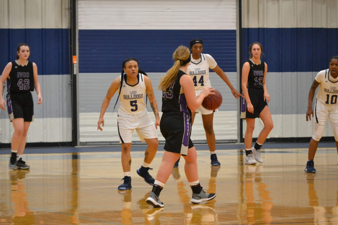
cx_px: 163
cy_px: 123
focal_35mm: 226
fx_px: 2118
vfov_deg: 6.1
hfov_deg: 9.1
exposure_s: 1/125
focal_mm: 135
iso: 3200
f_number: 5
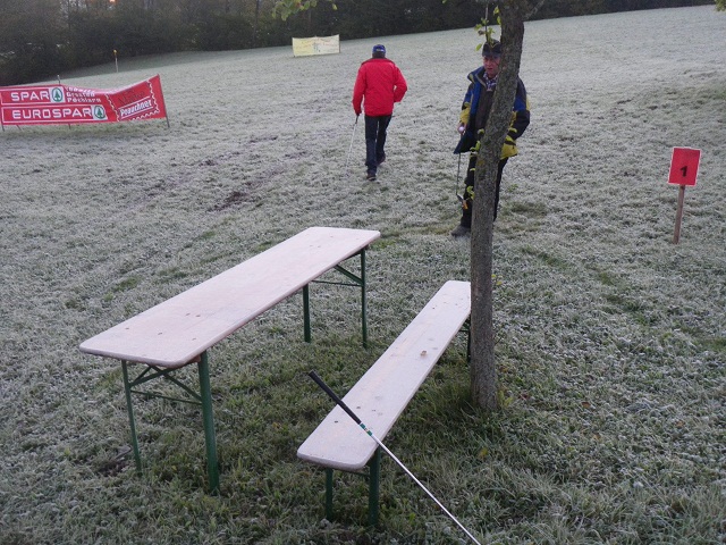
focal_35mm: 35
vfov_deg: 40.7
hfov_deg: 52.6
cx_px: 363
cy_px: 272
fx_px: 734
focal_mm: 6.2
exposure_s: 1/60
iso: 160
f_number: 3.8
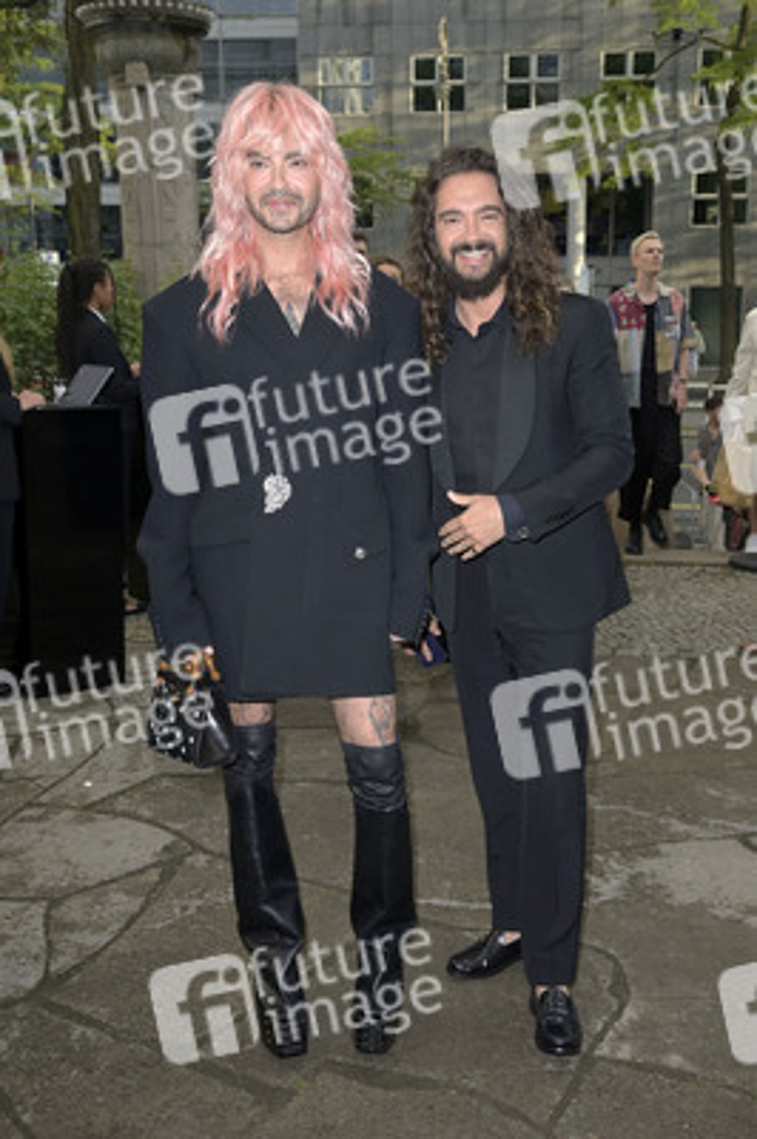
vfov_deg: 54.5
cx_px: 378
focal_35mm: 35
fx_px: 1106
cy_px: 570
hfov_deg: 37.8
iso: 640
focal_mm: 35
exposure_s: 1/250
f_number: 7.1
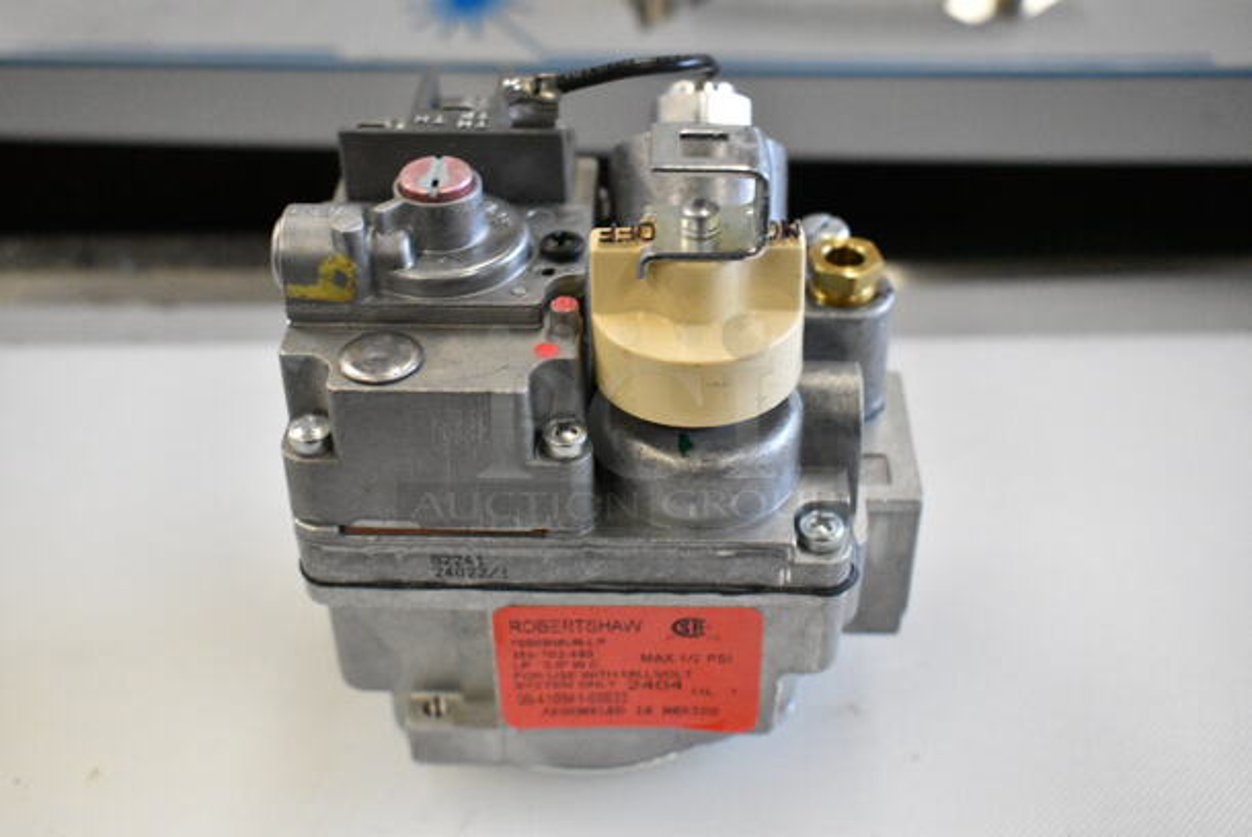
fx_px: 1514
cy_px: 418
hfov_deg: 44.9
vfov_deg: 30.9
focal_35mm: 44
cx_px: 626
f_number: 5.6
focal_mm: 29
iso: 6400
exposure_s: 1/200
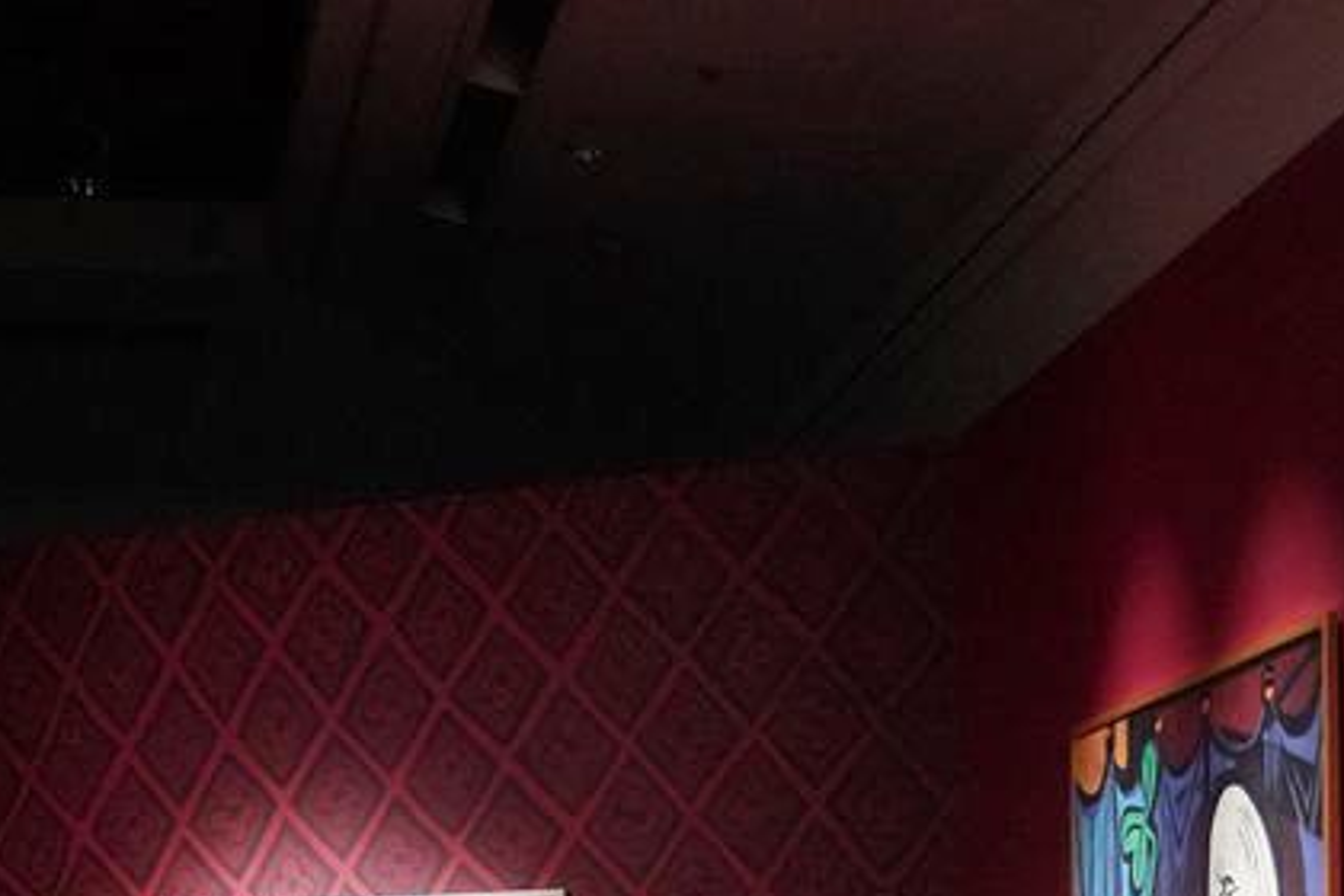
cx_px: 416
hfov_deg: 20.3
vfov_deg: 13.3
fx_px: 3733
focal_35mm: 100
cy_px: 1072
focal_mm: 35
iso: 12800
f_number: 2.8
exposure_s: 1/160
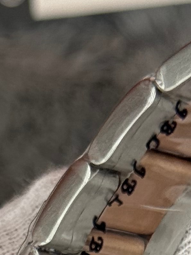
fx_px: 1795
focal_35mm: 244
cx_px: -3
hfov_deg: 6.1
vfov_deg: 7.7
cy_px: 554
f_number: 1.78
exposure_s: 1/1013
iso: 64
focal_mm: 6.76
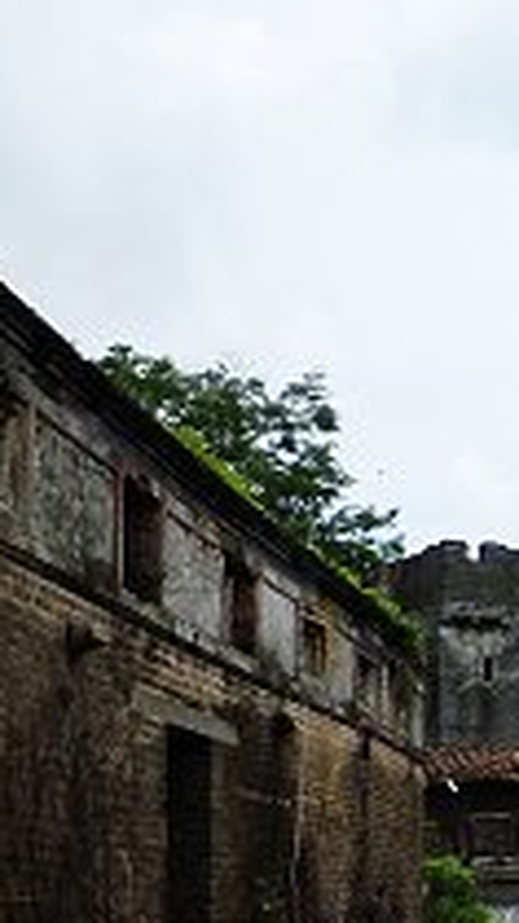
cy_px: 743
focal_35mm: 78
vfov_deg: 26.7
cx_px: 1302
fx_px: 1910
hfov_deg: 12.0
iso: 125
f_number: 4
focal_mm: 4.4
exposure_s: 1/640
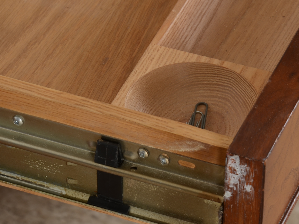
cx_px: 89
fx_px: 2210
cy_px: 155
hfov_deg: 7.7
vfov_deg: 5.8
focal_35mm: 256
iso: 125
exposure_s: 1/100
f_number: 14
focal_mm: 105
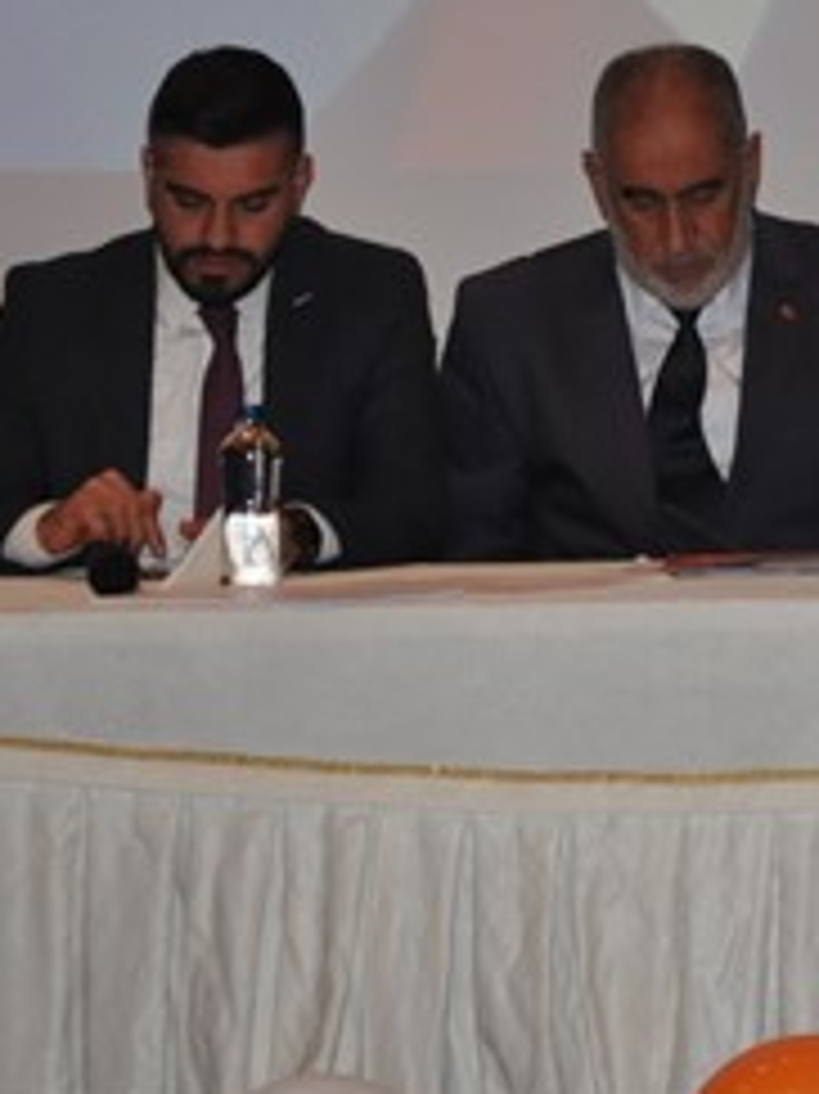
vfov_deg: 7.3
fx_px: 8525
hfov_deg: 5.4
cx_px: 1278
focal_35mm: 270
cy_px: 144
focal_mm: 70
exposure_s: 1/60
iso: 1250
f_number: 5.3
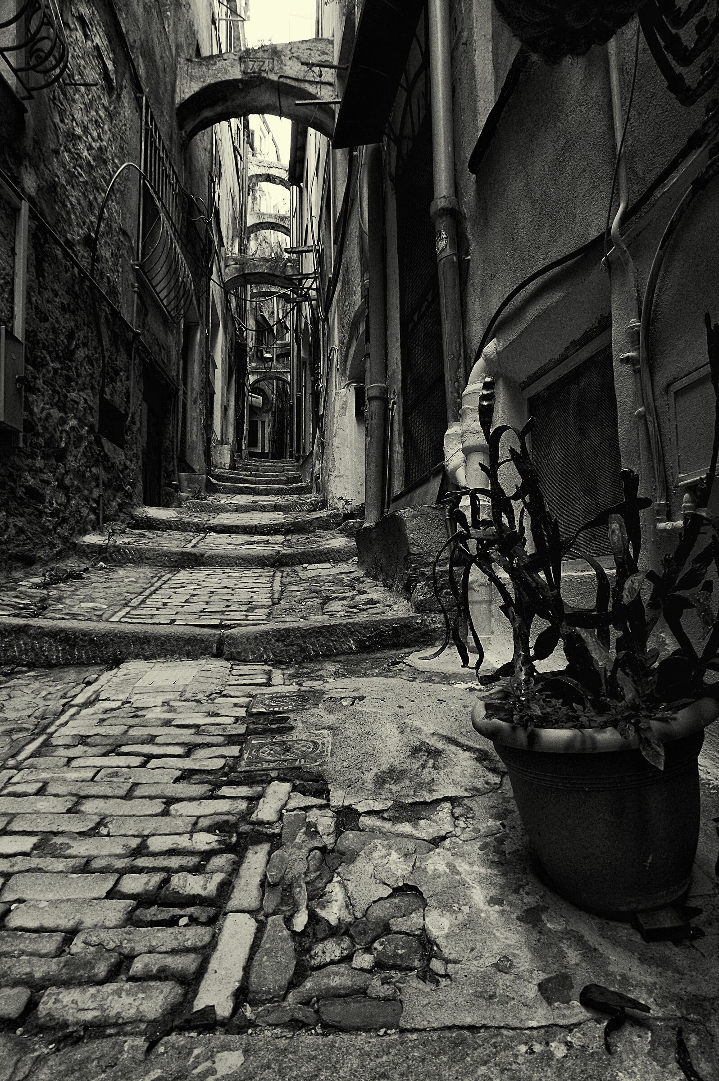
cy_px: 540
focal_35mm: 18
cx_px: 360
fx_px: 540
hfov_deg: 67.3
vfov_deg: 90.0
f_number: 8
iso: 1100
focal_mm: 12
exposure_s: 1/30
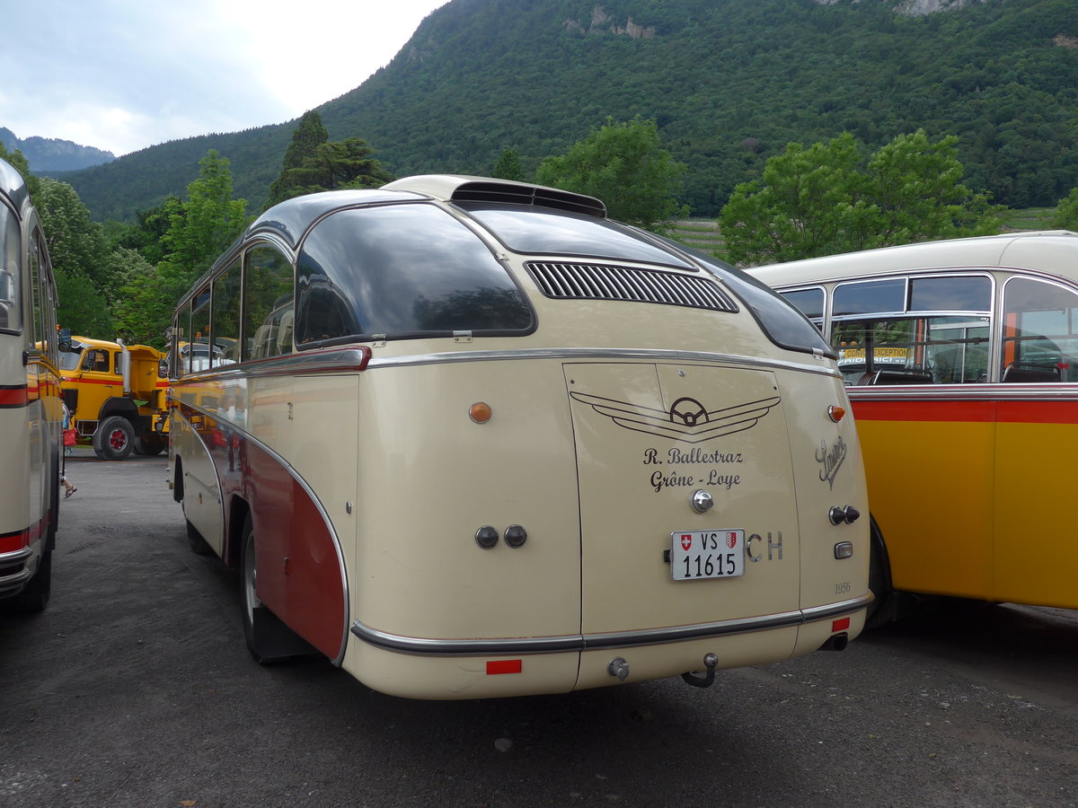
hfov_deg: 61.7
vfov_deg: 48.2
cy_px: 404
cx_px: 539
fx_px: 903
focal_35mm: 29
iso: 80
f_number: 2.8
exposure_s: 1/400
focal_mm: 6
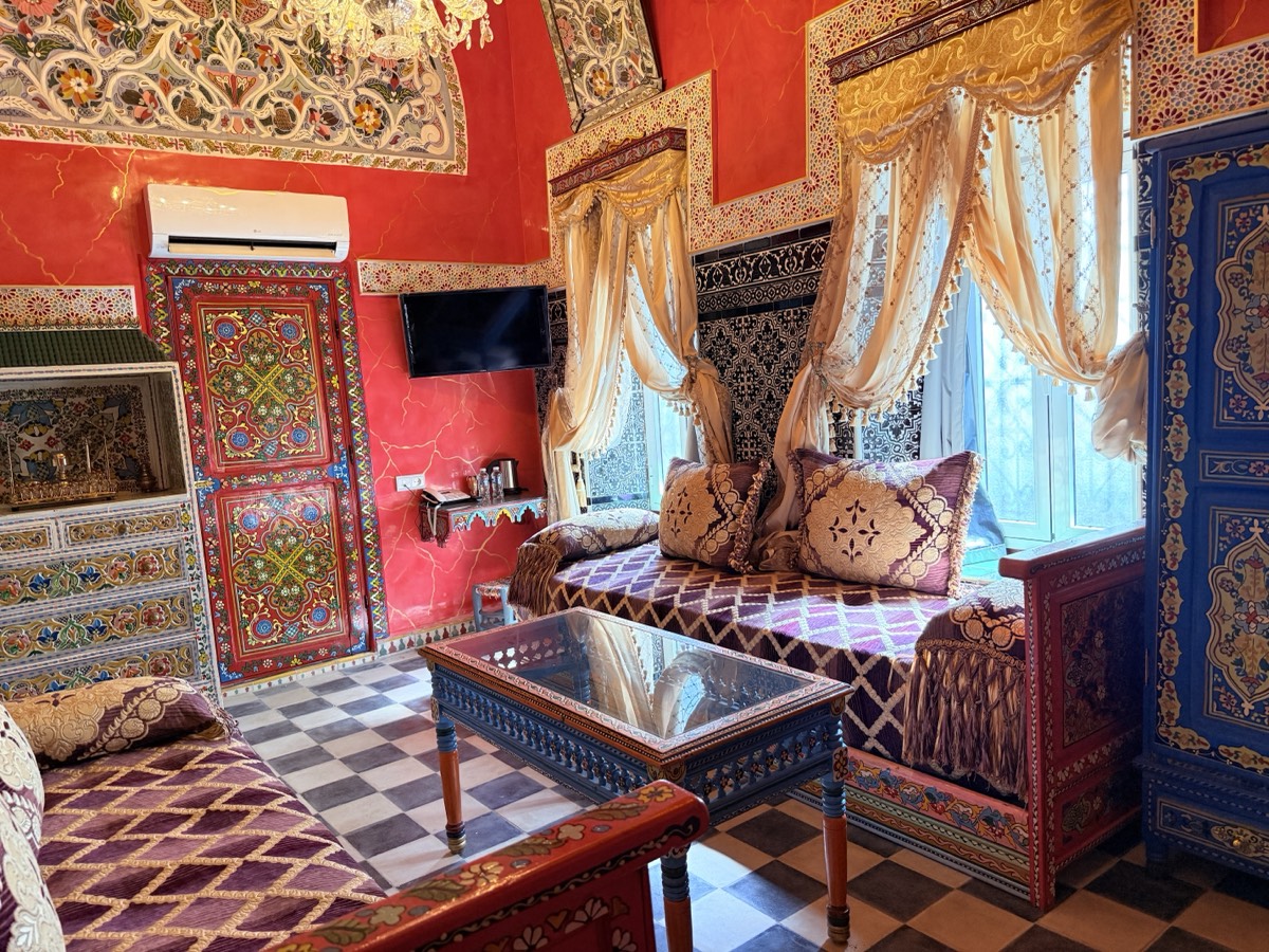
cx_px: 634
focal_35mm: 24
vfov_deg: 56.8
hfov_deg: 71.6
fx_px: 880
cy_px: 476
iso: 250
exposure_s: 1/100
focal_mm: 6.76
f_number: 1.78
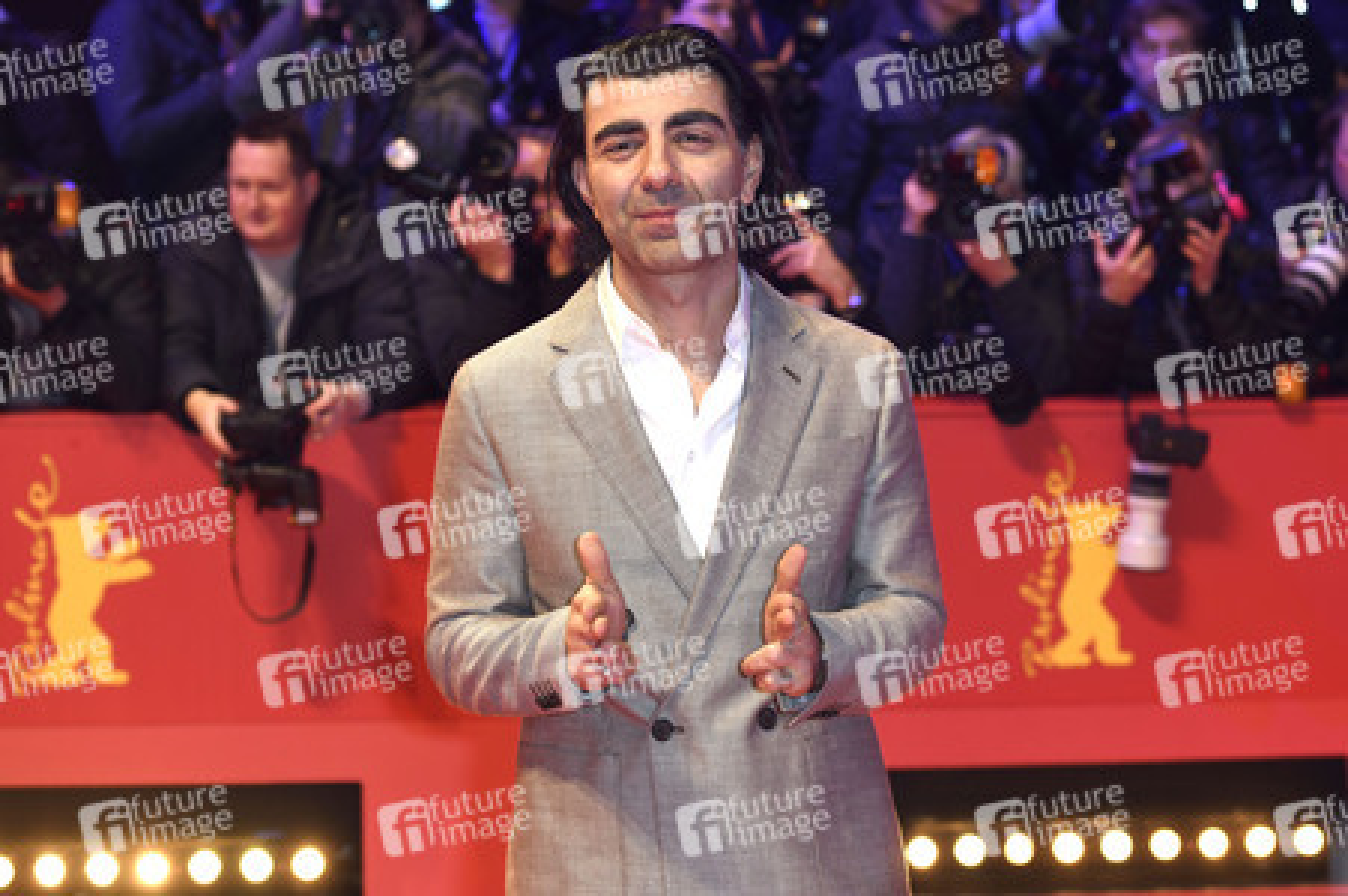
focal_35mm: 70
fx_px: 2619
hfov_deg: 28.9
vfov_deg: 19.4
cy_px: 448
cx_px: 674
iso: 800
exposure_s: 1/160
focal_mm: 70
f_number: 5
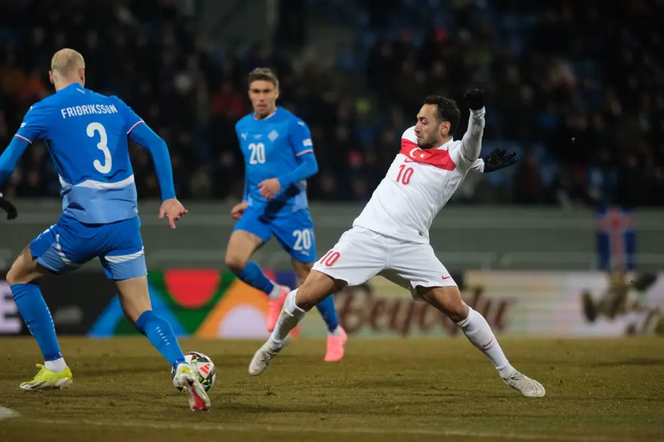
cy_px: 221
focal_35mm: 420
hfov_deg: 4.9
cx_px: 332
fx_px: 7743
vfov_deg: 3.3
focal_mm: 280
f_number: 2.8
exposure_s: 1/1250
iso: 2500
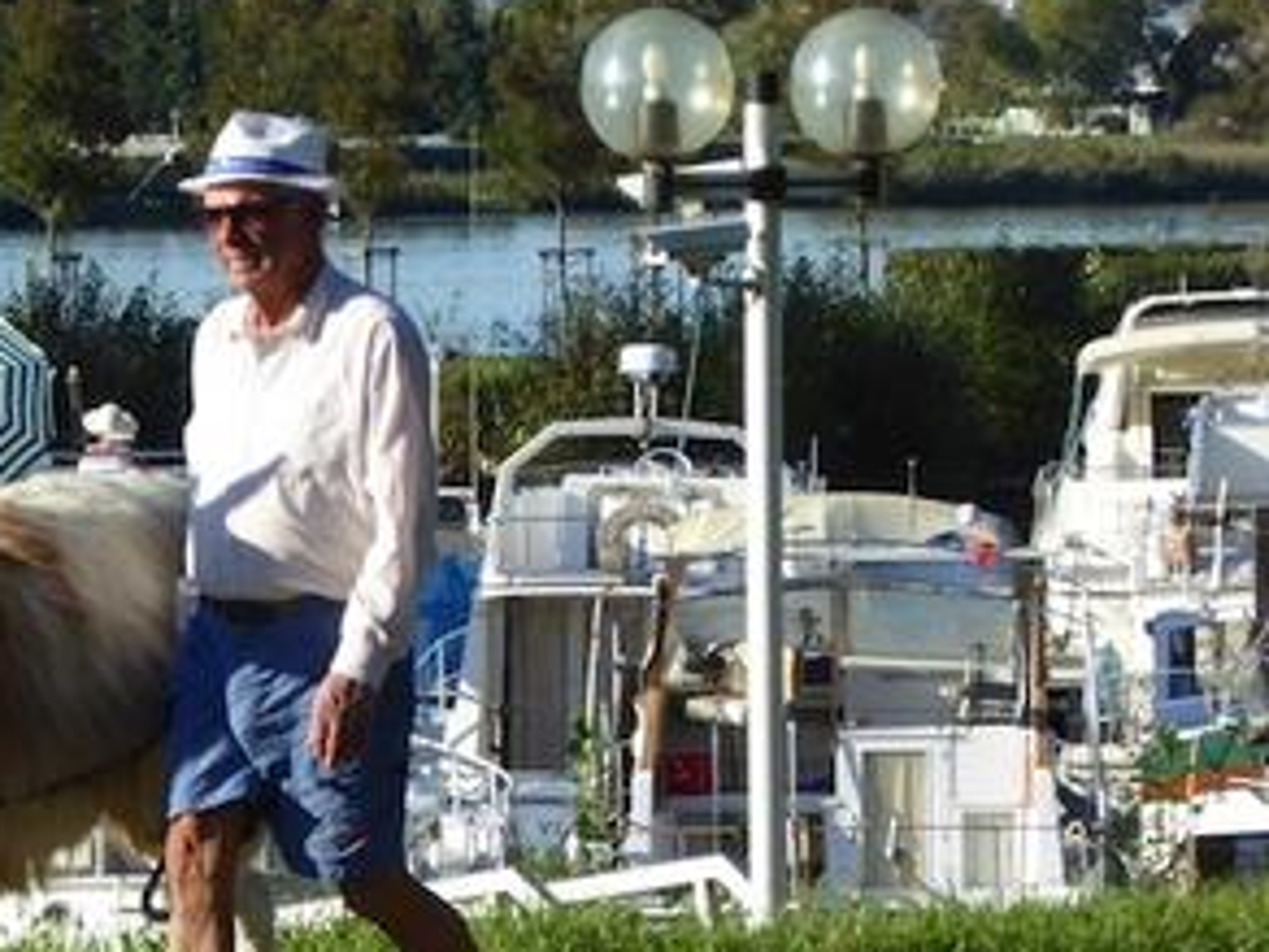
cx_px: -48
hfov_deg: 4.7
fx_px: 15324
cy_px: 704
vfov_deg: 3.6
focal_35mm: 418
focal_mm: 30.9
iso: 100
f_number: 5.6
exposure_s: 1/250
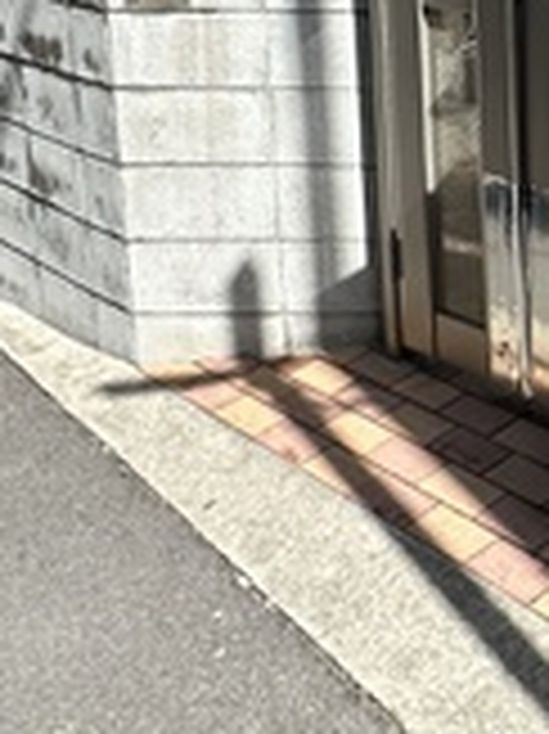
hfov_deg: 21.3
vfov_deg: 30.3
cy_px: 32
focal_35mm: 60
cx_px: 776
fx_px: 1270
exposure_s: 1/401
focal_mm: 2.22
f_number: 2.2
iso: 40
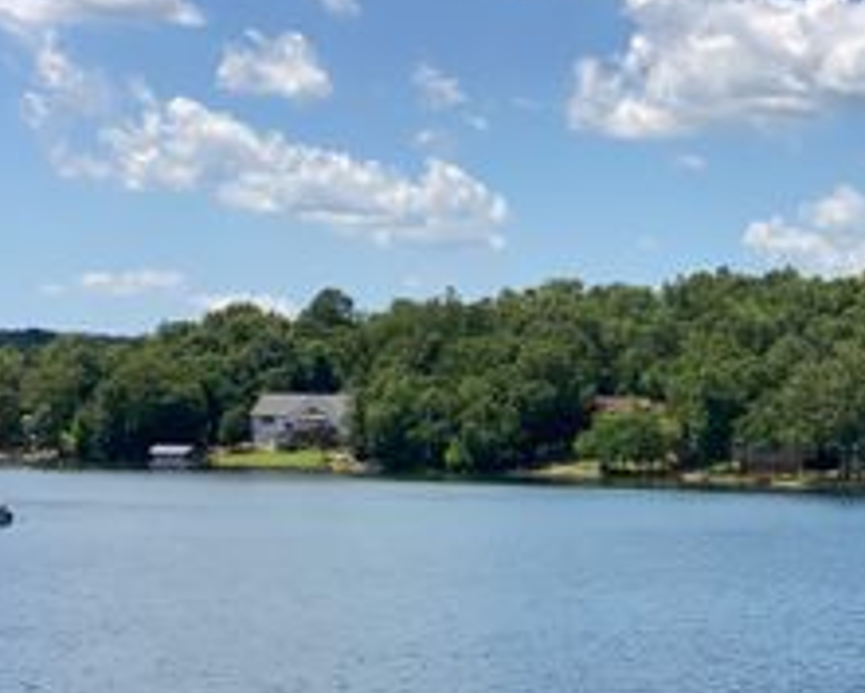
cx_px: 800
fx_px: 2536
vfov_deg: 15.5
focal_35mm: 99
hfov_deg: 19.0
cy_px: 542
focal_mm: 6
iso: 20
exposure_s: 1/2179
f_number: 2
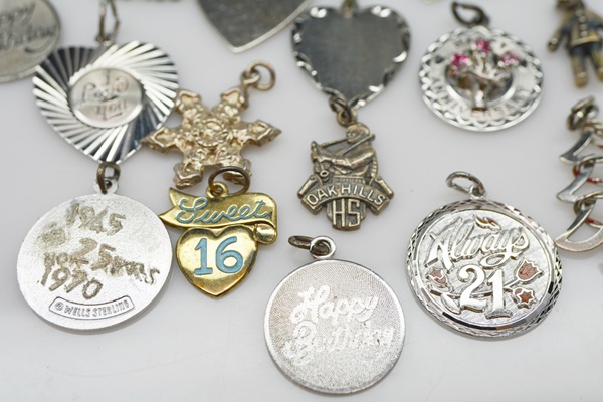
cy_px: 201
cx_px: 302
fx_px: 703
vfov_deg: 31.9
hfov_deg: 46.4
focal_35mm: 42
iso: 200
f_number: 7.1
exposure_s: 1/200
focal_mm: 28
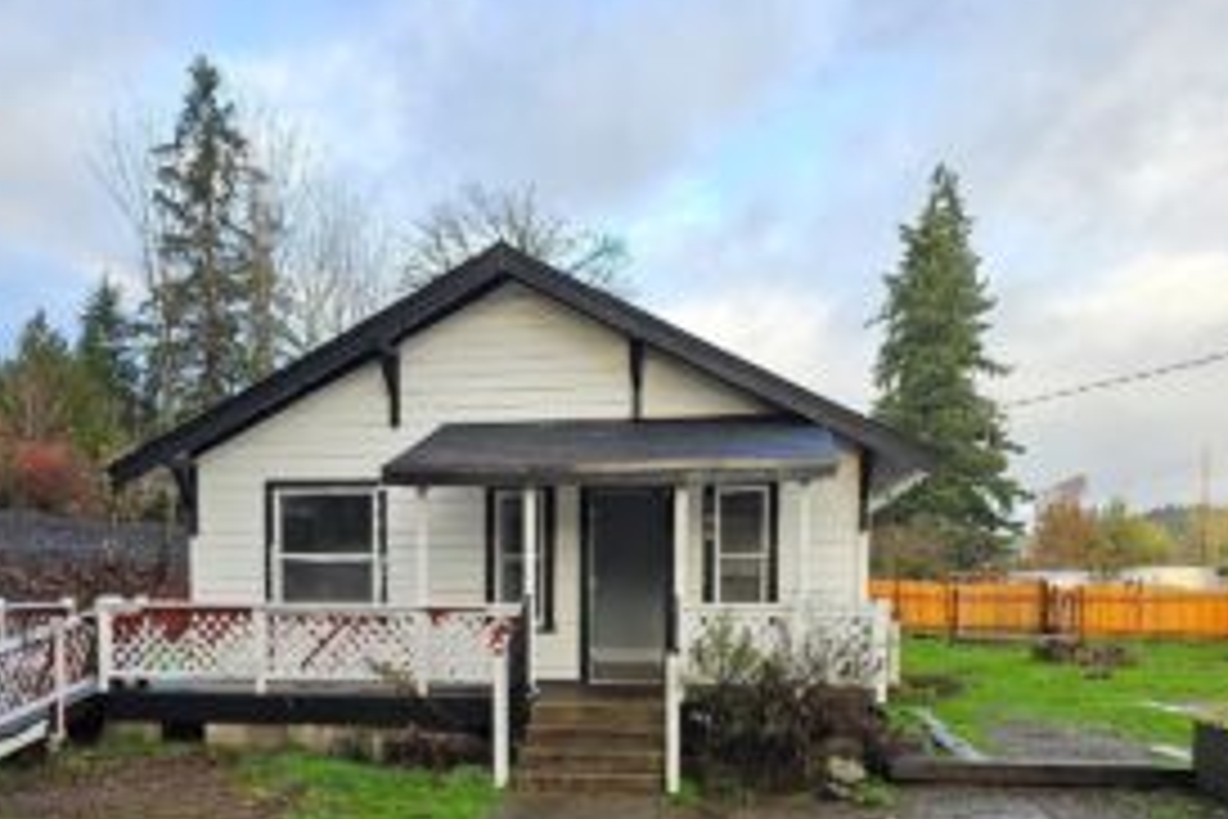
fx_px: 1194
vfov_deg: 36.7
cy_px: 639
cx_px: 540
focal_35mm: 35
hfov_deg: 54.3
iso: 20
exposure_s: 1/180
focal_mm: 6.3
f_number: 1.7
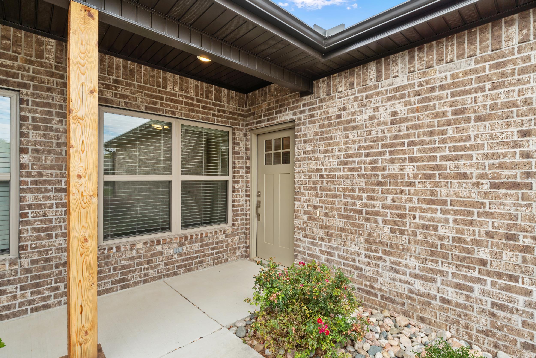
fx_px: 259
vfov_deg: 69.2
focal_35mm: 17
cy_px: 179
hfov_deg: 91.9
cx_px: 268
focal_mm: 11.6
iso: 200
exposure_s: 1/80
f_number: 9
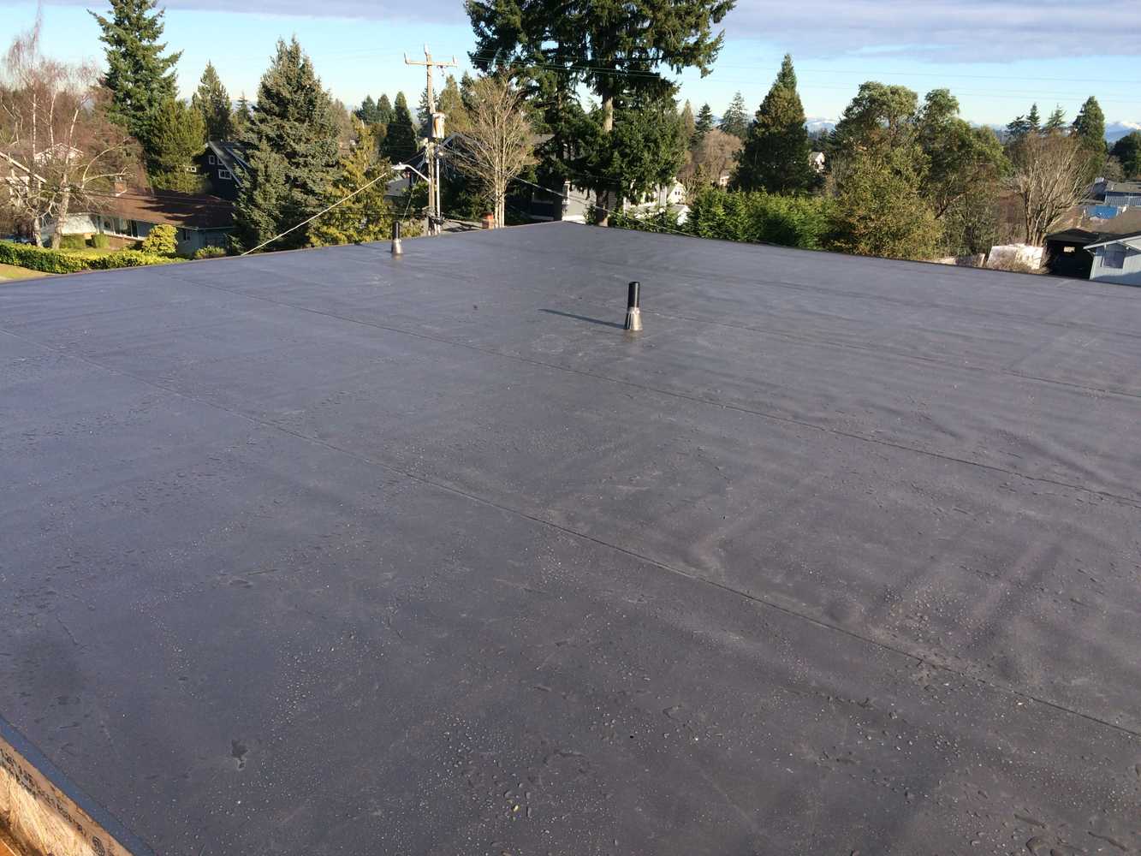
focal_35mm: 29
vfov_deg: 48.2
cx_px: 570
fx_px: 956
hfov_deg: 61.7
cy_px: 428
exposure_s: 1/1053
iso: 32
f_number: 2.2
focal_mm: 4.15
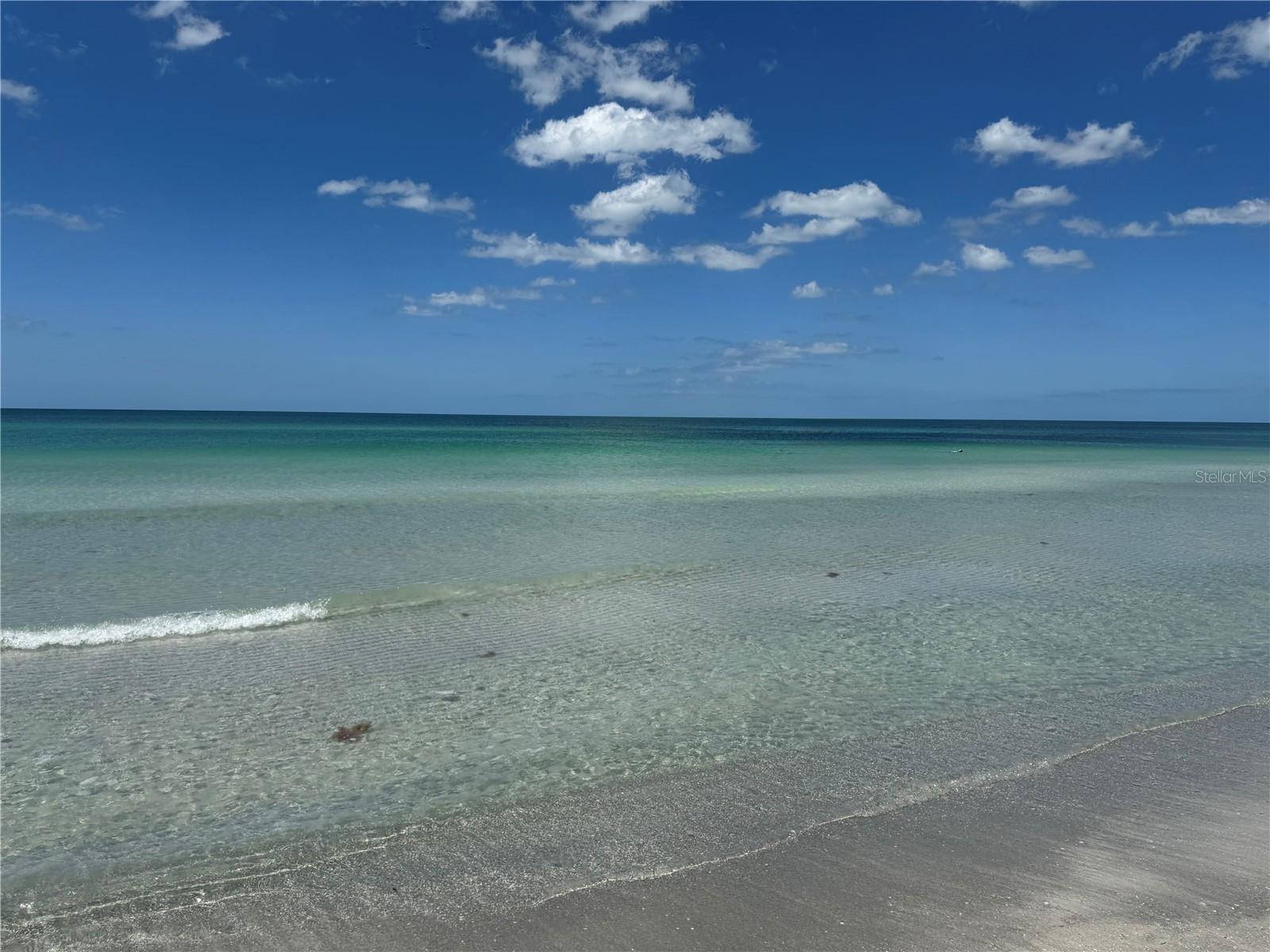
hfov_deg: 71.6
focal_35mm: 24
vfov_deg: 56.8
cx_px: 635
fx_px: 881
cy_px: 476
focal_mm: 6.76
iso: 80
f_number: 1.78
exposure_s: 1/12346
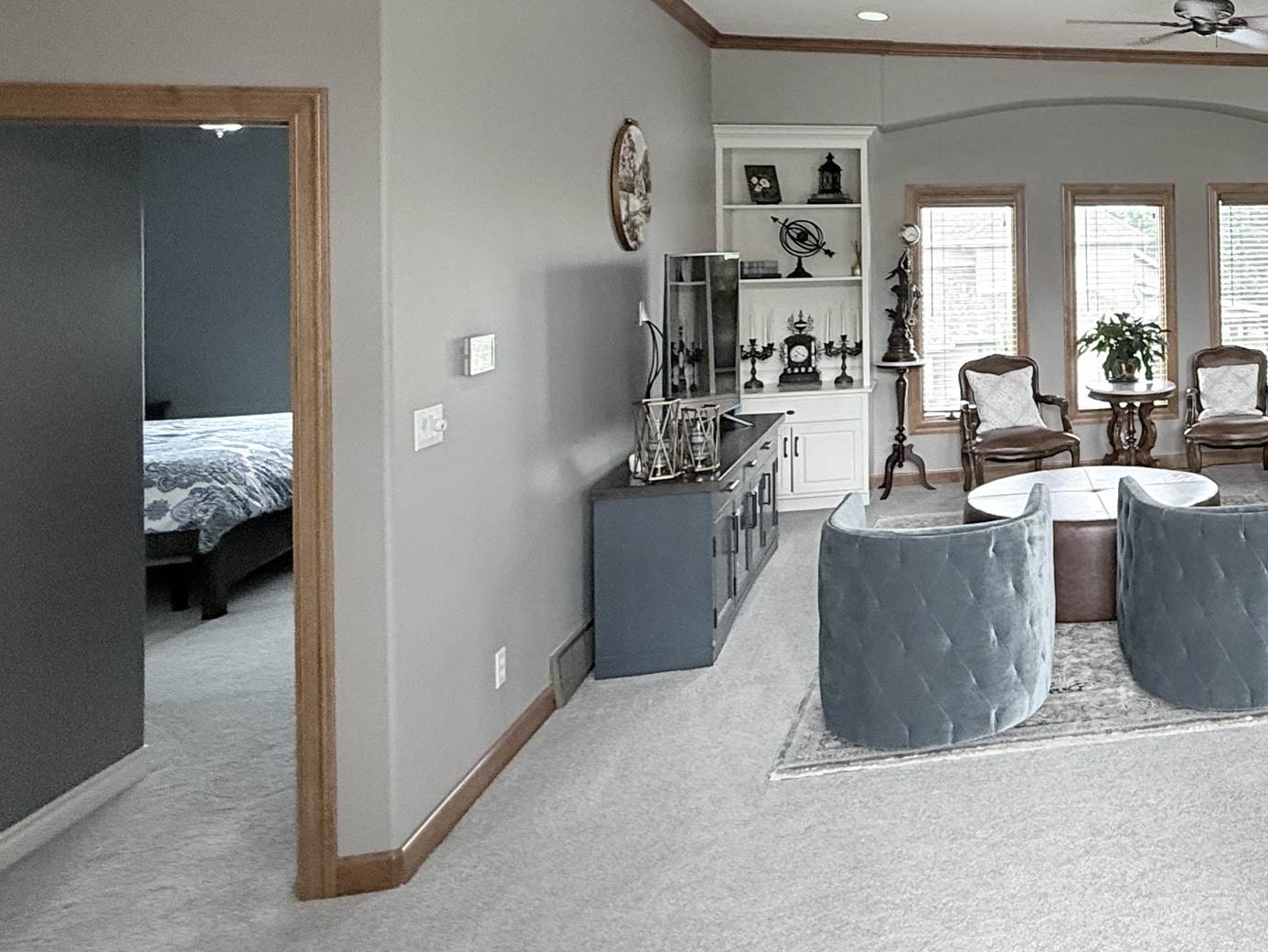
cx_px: 1274
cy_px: 220
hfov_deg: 48.0
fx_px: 1136
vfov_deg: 43.8
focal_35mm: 31
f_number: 2.2
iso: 125
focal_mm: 2.22
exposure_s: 1/99
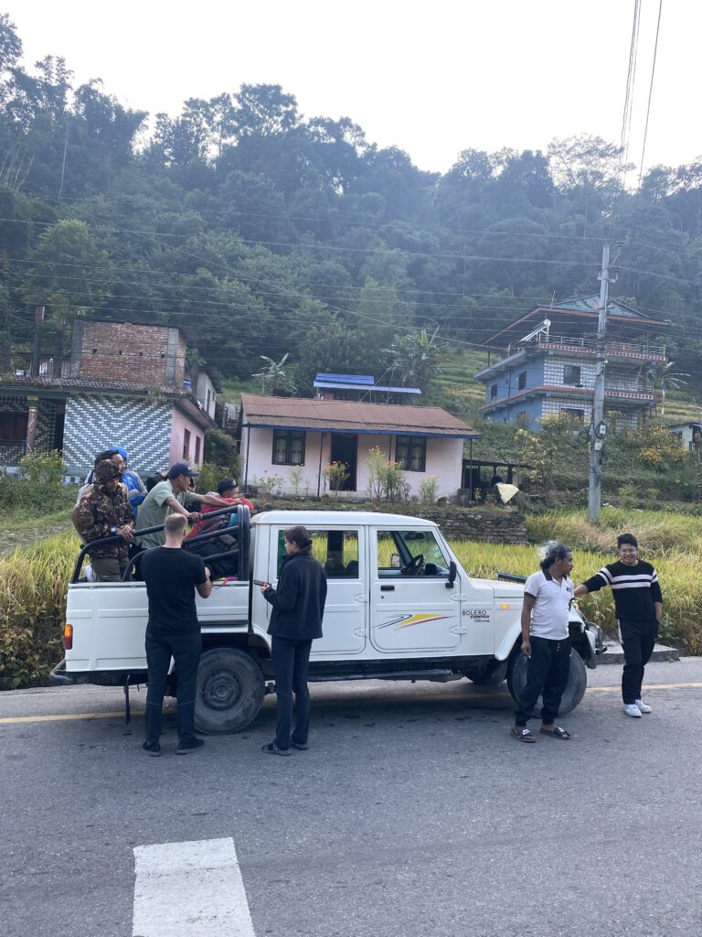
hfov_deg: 53.1
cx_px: 351
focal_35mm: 26
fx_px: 703
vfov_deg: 67.3
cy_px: 468
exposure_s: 1/166
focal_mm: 4.25
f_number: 1.8
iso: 32
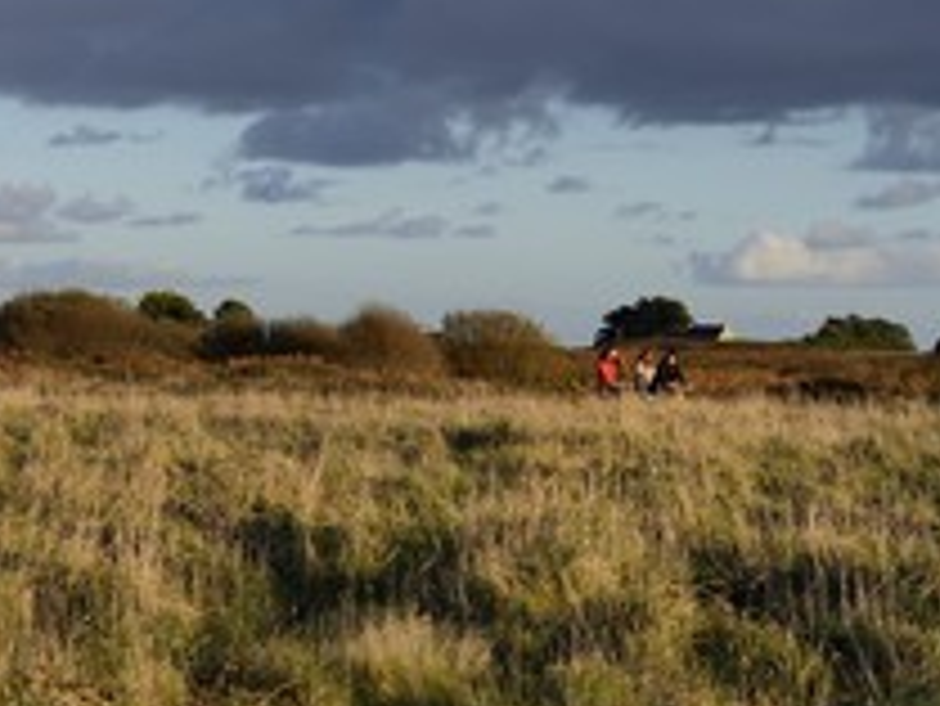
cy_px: 220
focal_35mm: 135
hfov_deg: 14.5
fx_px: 3668
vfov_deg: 11.0
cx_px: 130
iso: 400
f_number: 10
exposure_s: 1/640
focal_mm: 70
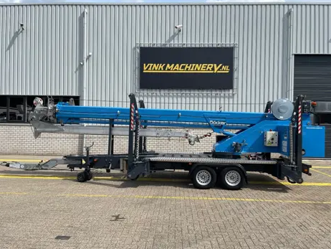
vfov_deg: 51.4
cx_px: 164
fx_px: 258
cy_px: 126
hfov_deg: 65.3
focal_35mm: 27
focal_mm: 4.2
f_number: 1.6
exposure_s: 1/3509
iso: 32
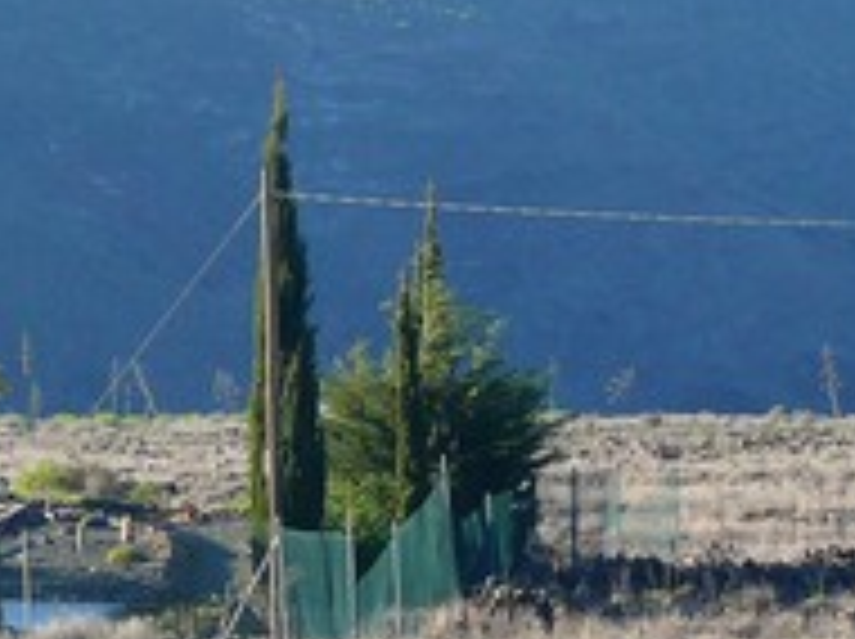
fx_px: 8585
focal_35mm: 348
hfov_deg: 5.7
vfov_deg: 4.3
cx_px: -207
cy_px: 536
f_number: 4
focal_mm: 18.7
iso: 100
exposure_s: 1/100
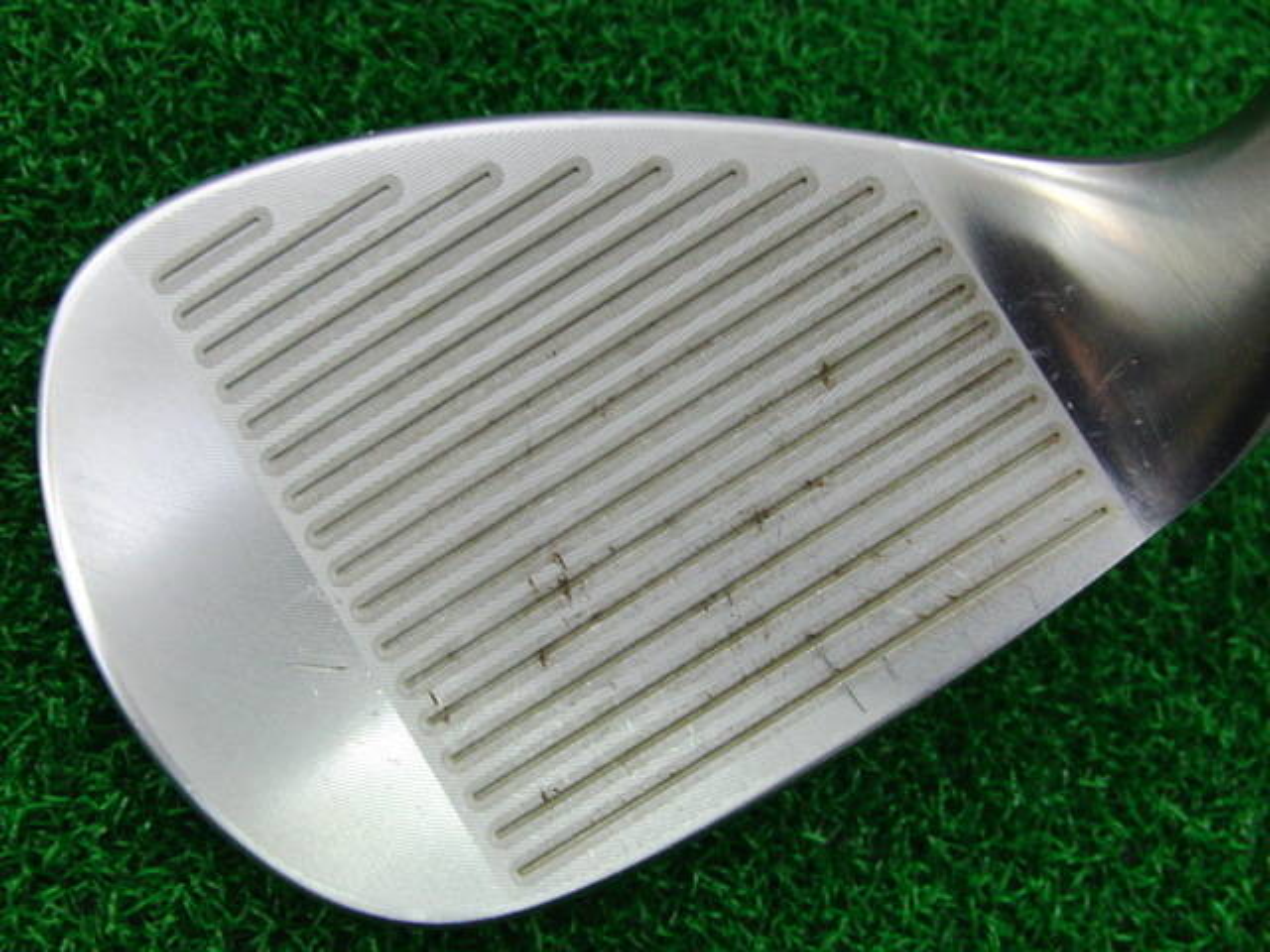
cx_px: 635
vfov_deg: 38.7
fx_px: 1357
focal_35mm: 37
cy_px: 476
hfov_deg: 50.1
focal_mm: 6.42
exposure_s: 1/50
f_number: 3.6
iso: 400
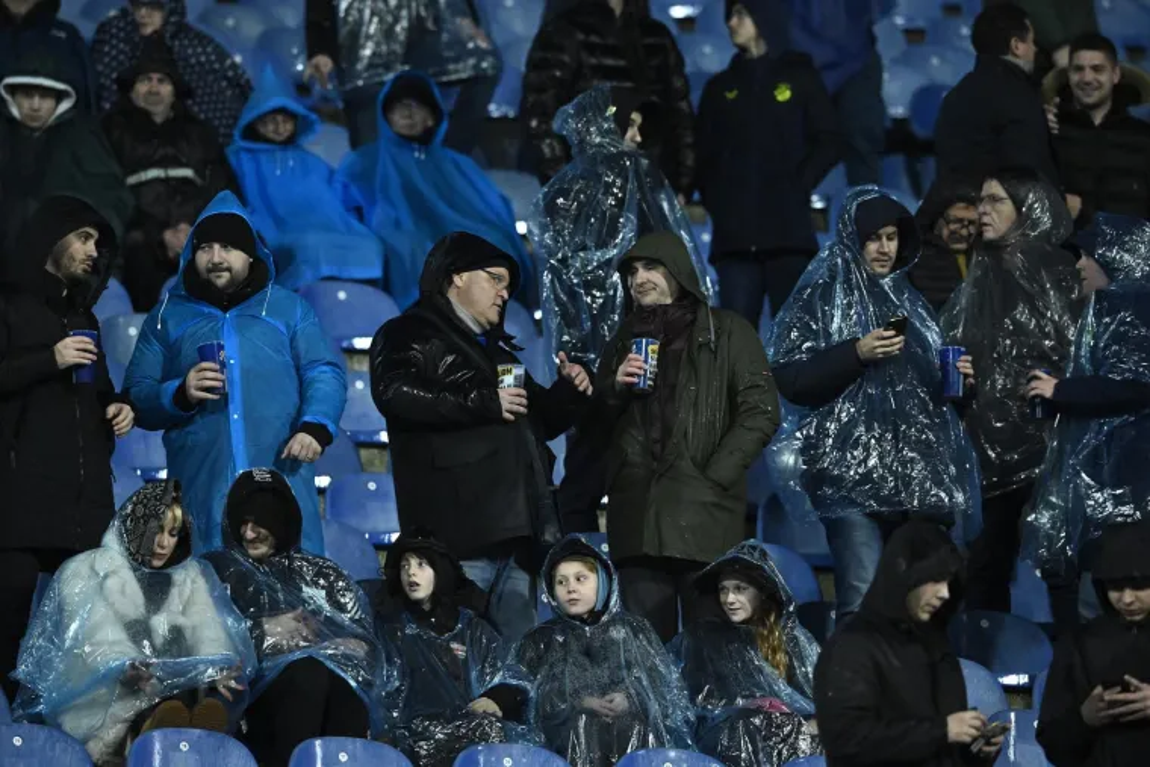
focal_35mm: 400
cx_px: 575
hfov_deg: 5.2
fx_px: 12779
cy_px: 384
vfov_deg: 3.4
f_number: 4
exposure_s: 1/400
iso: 5000
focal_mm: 400
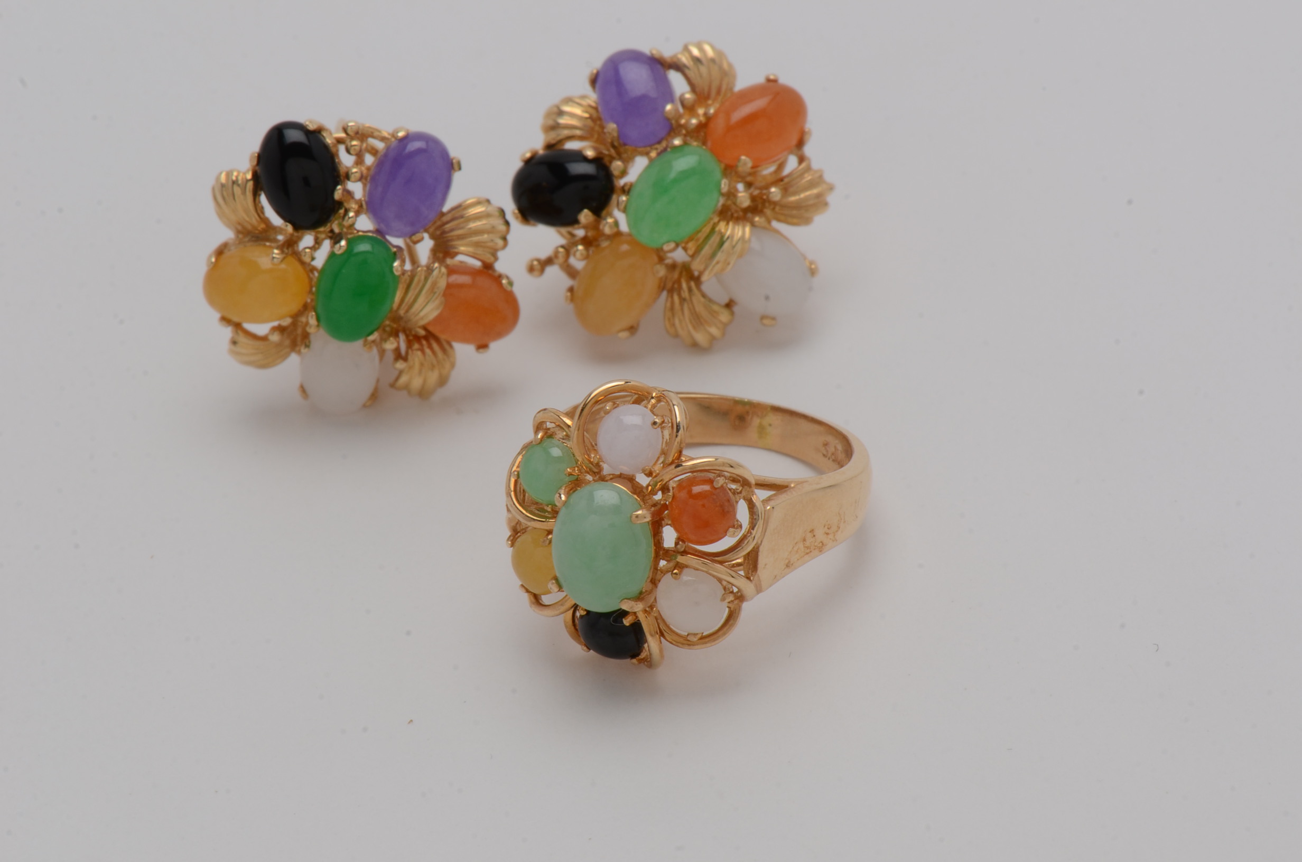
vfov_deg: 10.7
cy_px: 431
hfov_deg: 16.1
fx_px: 4602
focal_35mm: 128
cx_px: 651
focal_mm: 85
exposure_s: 1/125
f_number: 22
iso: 200
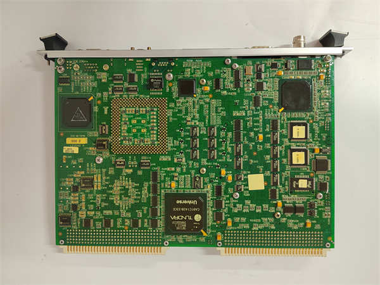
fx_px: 252
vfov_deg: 58.9
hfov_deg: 73.9
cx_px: 190
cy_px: 142
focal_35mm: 23
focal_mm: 5.52
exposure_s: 1/50
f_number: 1.9
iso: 1338
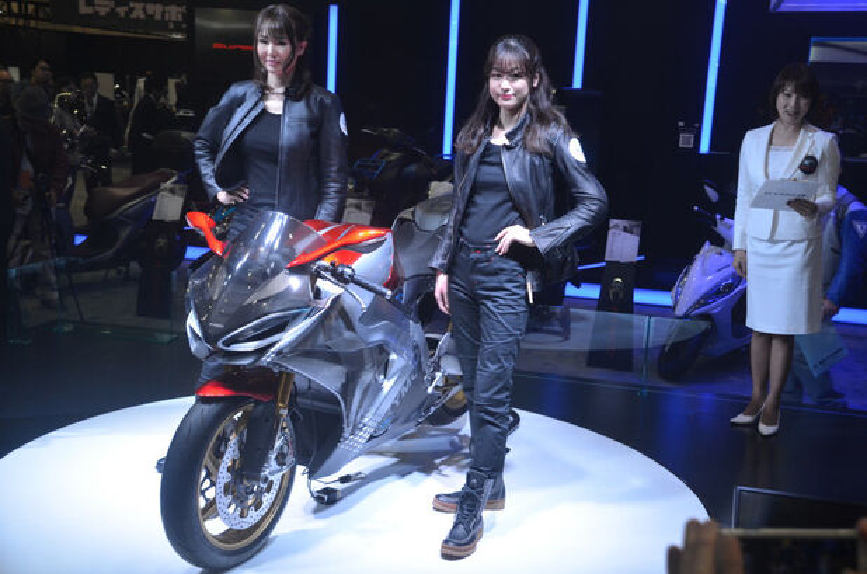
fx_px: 1081
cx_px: 434
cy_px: 287
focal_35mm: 45
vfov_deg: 29.7
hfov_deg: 43.7
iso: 200
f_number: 4.2
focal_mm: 30
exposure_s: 1/100
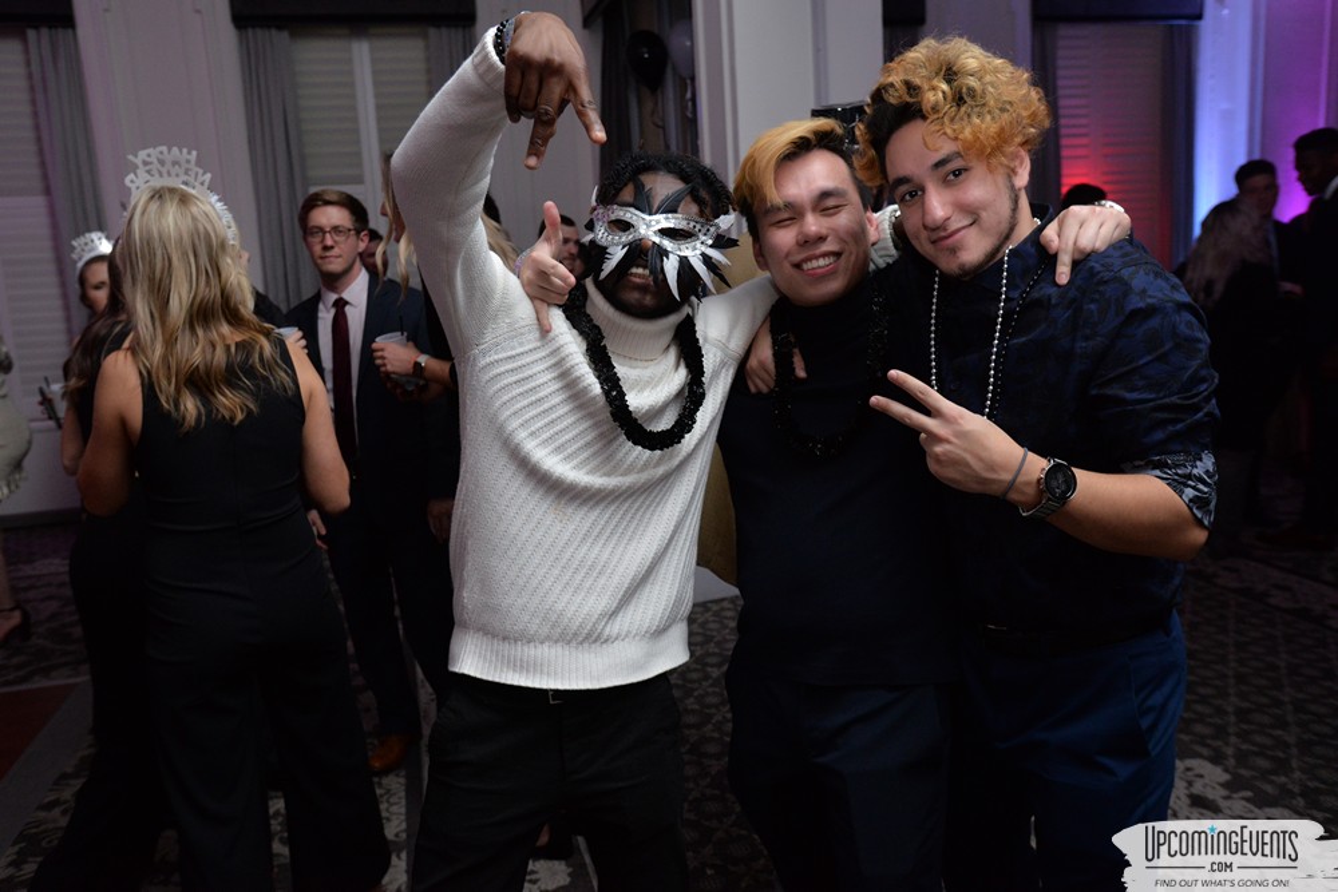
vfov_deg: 43.6
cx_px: 669
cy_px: 446
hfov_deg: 61.9
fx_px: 1115
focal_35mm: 30
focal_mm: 30
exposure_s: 1/100
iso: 2000
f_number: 5
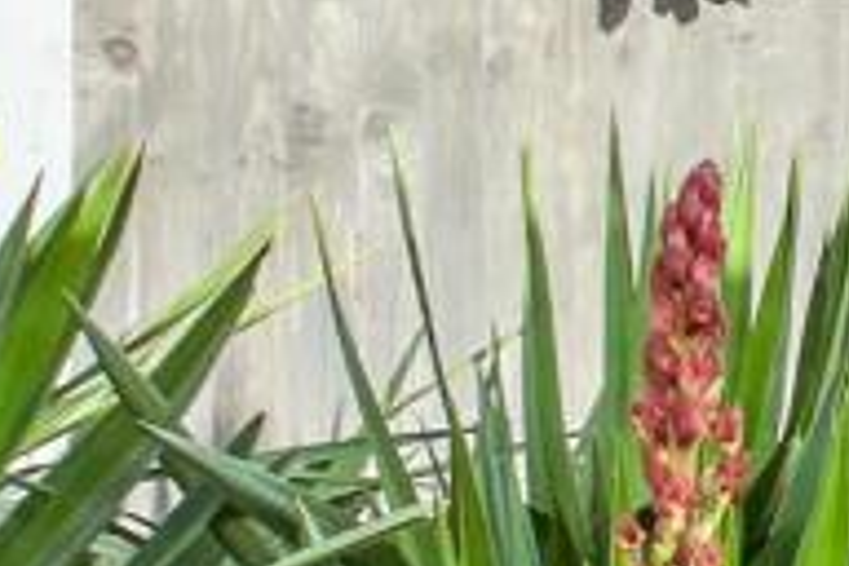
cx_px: 2220
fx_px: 1887
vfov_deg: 17.0
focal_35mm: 80
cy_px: 148
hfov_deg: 13.6
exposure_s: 1/125
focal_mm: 10
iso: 200
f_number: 8
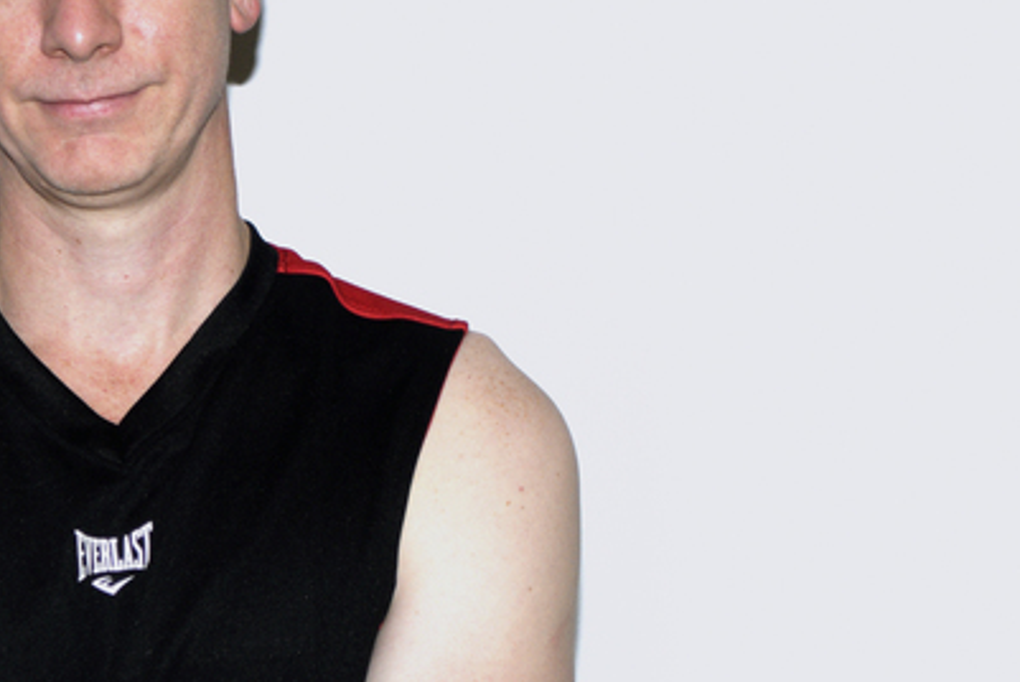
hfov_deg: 12.1
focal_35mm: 168
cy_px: 383
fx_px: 4770
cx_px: 132
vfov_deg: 8.2
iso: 200
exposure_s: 1/180
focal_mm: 45
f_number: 5.3
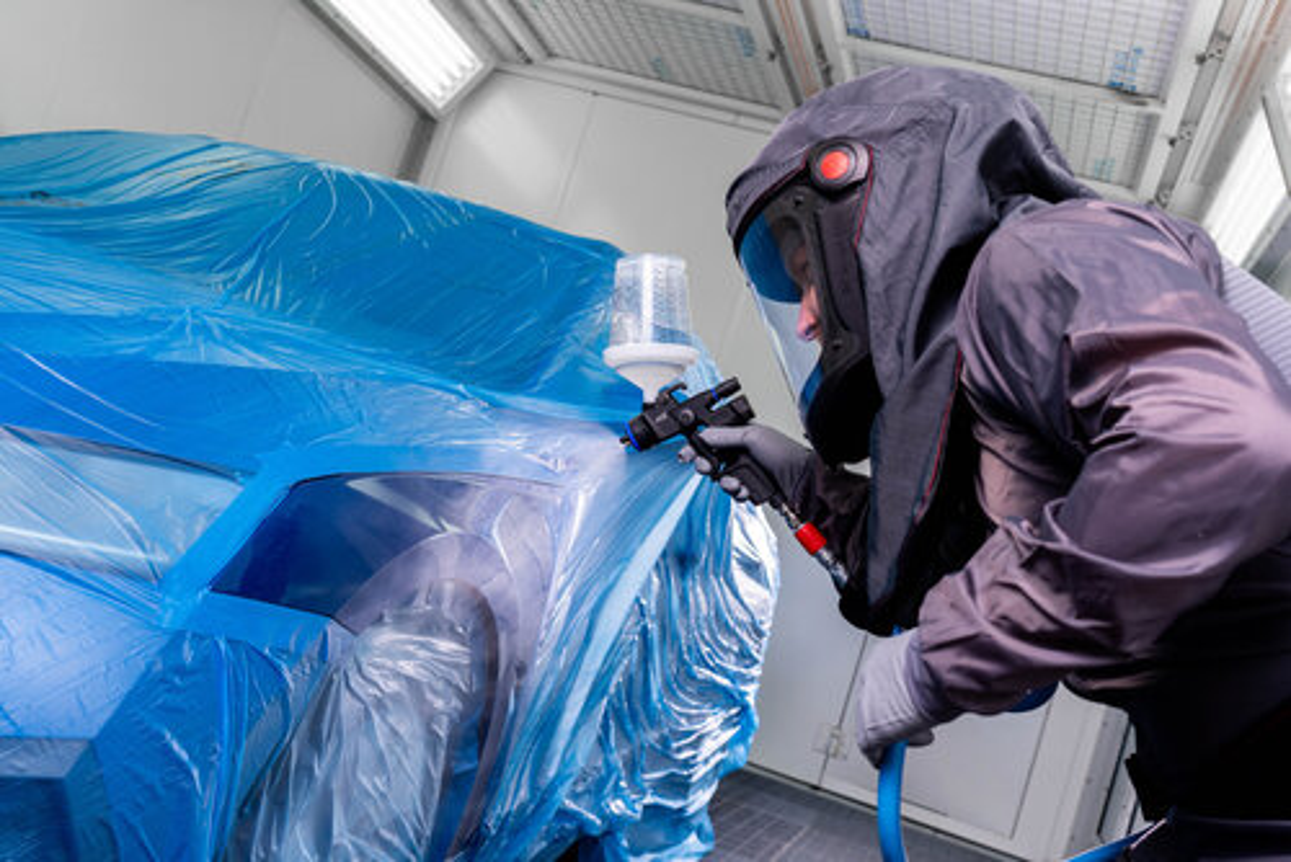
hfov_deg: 48.4
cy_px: 431
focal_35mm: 40
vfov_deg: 33.4
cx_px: 646
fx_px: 1435
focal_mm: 40
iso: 200
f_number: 6.3
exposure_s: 1/100
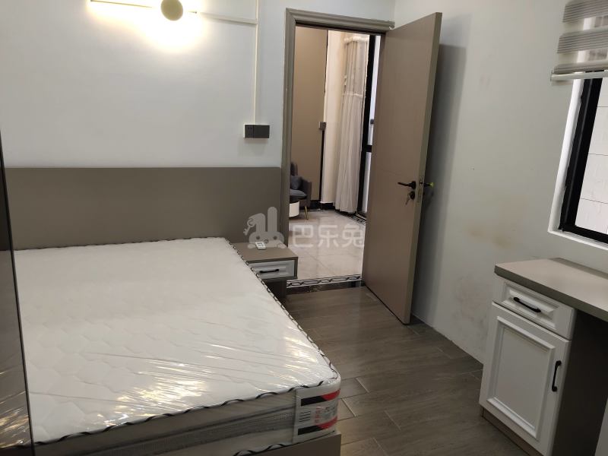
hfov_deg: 60.0
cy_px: 228
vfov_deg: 46.8
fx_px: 527
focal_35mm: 30
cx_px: 304
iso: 188
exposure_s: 1/100
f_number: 1.8
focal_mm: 4.35
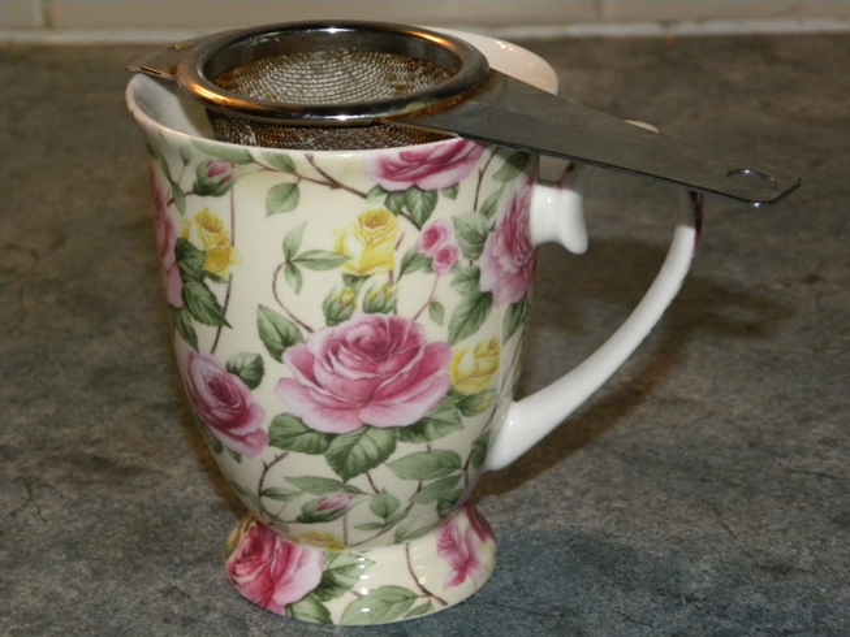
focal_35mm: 95
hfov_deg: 20.6
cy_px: 318
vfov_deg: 15.6
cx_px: 425
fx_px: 2333
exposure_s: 1/30
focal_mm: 16.9
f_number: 4
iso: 400
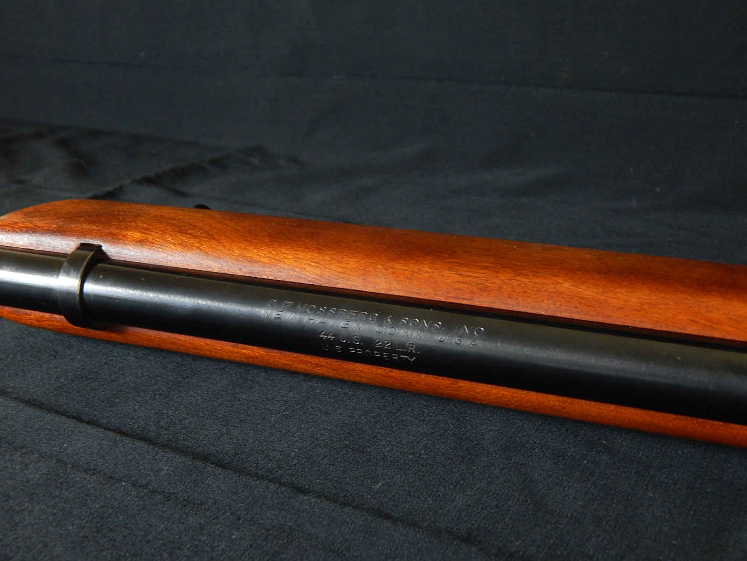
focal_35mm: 43
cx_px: 374
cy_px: 280
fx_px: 928
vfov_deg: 33.6
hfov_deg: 43.9
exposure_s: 1/25
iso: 400
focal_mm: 7.7
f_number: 3.6
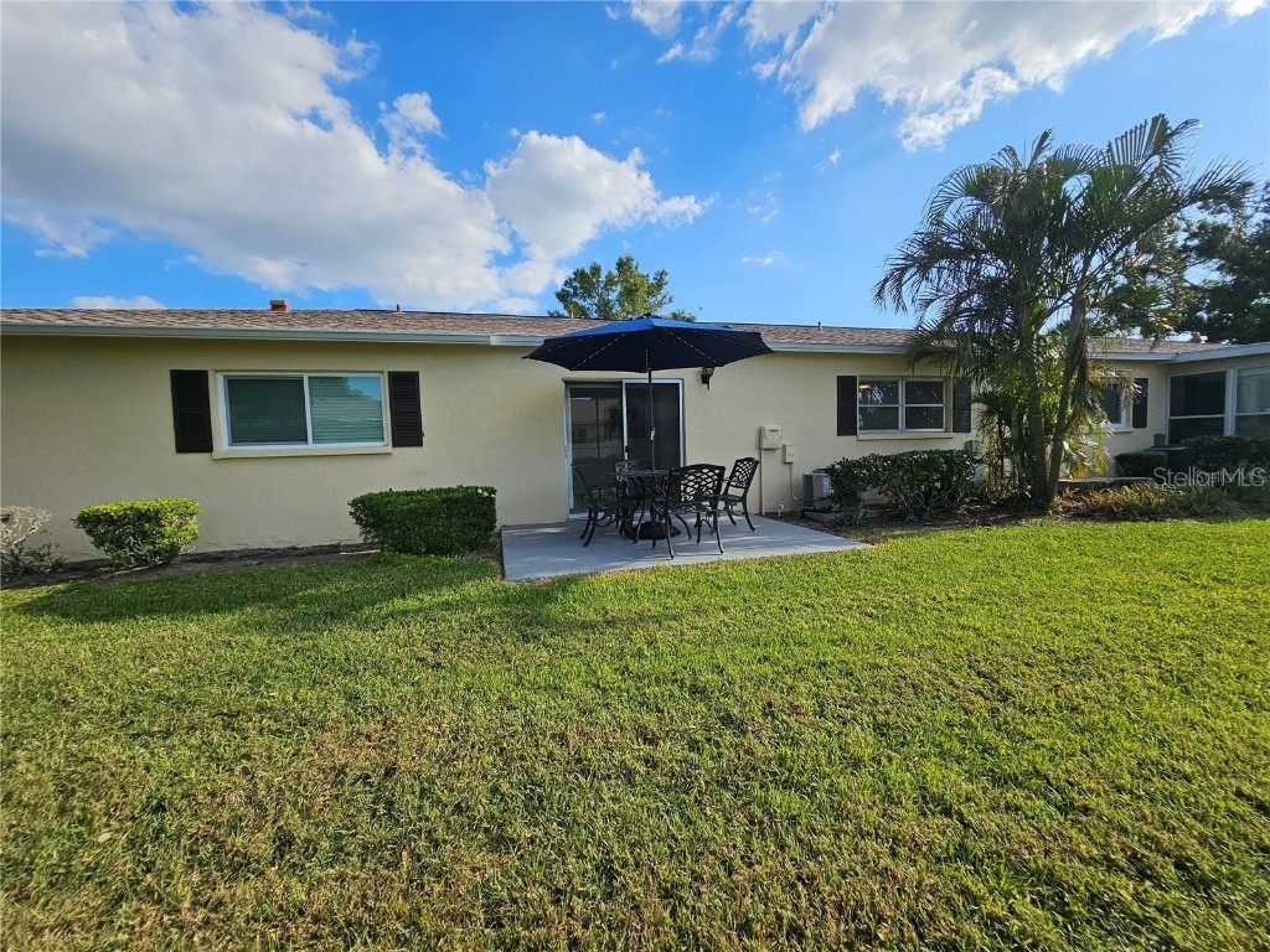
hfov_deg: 106.2
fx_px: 477
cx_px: 635
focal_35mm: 13
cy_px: 476
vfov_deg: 89.9
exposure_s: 1/2082
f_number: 2.2
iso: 50
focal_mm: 2.2
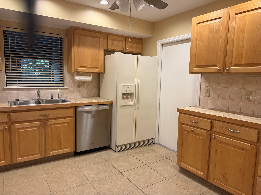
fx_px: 181
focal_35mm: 24
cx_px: 130
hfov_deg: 71.6
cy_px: 98
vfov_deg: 56.8
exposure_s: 1/120
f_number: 1.78
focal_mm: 6.76
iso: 160
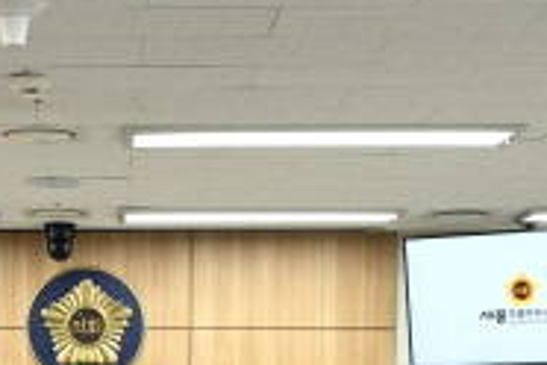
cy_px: 537
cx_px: 81
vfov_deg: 11.9
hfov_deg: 18.4
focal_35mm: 110
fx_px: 1671
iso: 2500
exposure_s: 1/100
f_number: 6.3
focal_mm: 32
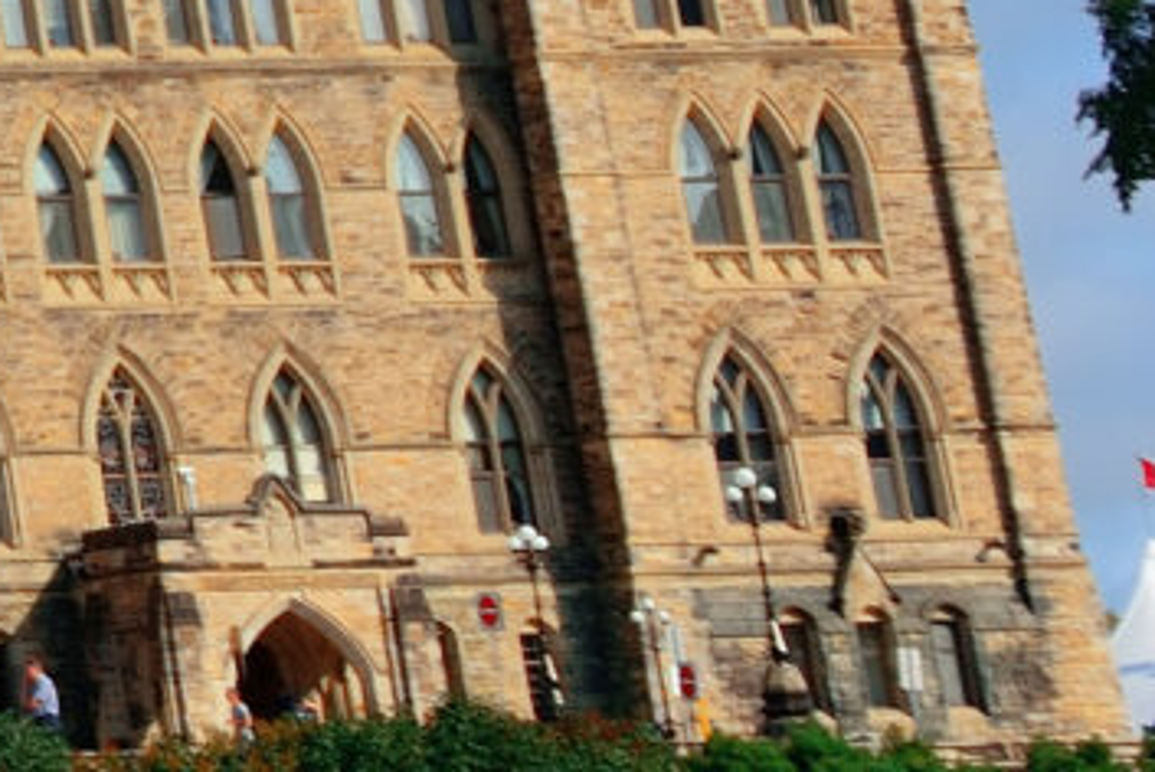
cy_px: -1328
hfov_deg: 8.9
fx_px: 5587
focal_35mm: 174
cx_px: -2663
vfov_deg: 7.2
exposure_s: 1/1000
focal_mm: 24
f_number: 5
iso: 100
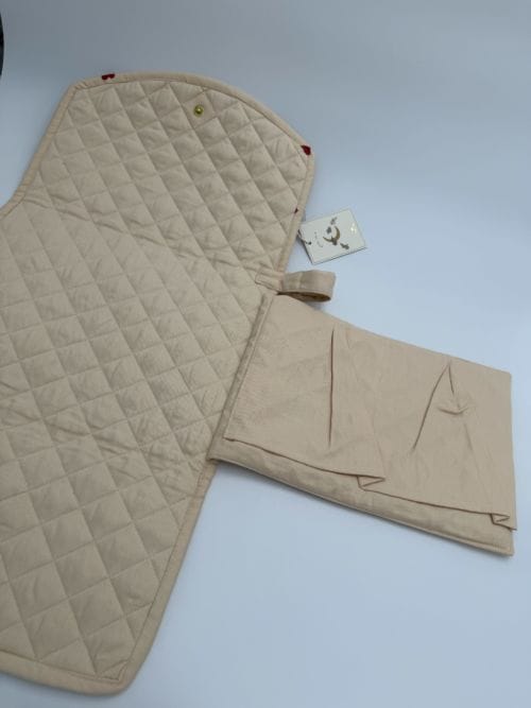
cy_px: 354
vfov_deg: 71.6
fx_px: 491
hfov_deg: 56.8
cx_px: 266
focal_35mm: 24
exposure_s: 1/1285
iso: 80
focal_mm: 6.86
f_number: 1.78
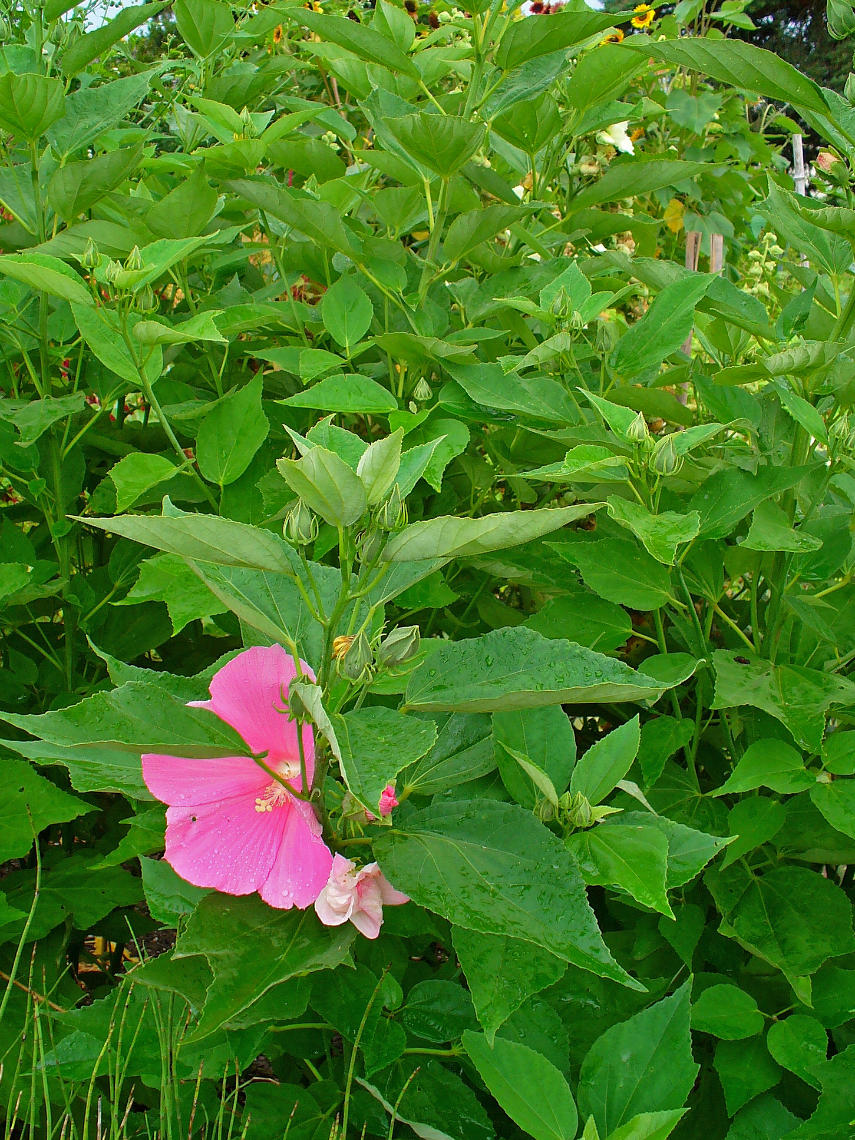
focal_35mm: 44
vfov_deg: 43.0
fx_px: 1450
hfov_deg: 32.8
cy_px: 563
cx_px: 381
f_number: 2.8
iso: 64
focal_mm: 6.1
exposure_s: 1/160
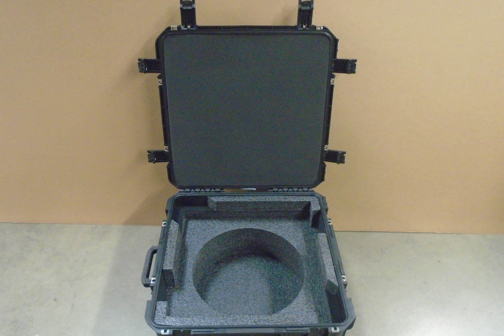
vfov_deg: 46.3
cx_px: 248
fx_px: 392
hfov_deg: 65.5
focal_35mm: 28
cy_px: 187
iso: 800
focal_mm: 4.6
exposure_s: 1/13
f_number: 3.2
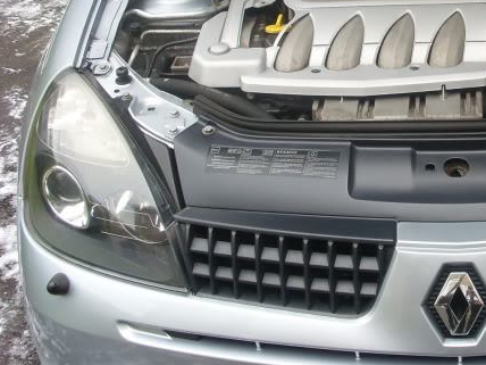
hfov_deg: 26.4
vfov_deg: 20.4
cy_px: 52
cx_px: 447
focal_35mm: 71
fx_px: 997
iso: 80
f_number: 3
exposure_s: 1/125
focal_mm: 6.3
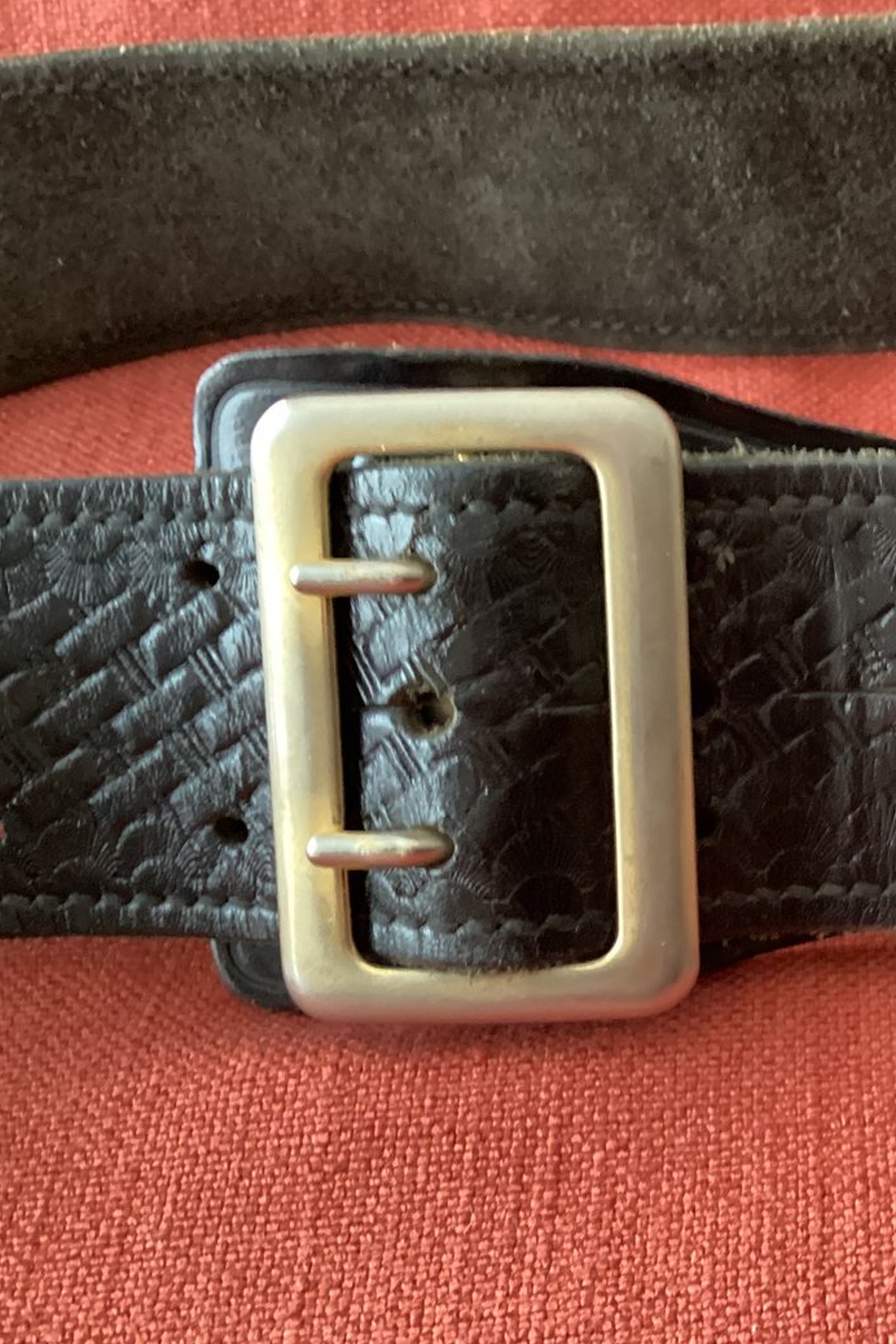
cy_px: 692
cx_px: 964
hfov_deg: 26.6
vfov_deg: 41.9
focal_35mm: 47
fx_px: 1755
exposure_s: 1/30
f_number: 2.4
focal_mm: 3.3
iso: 640
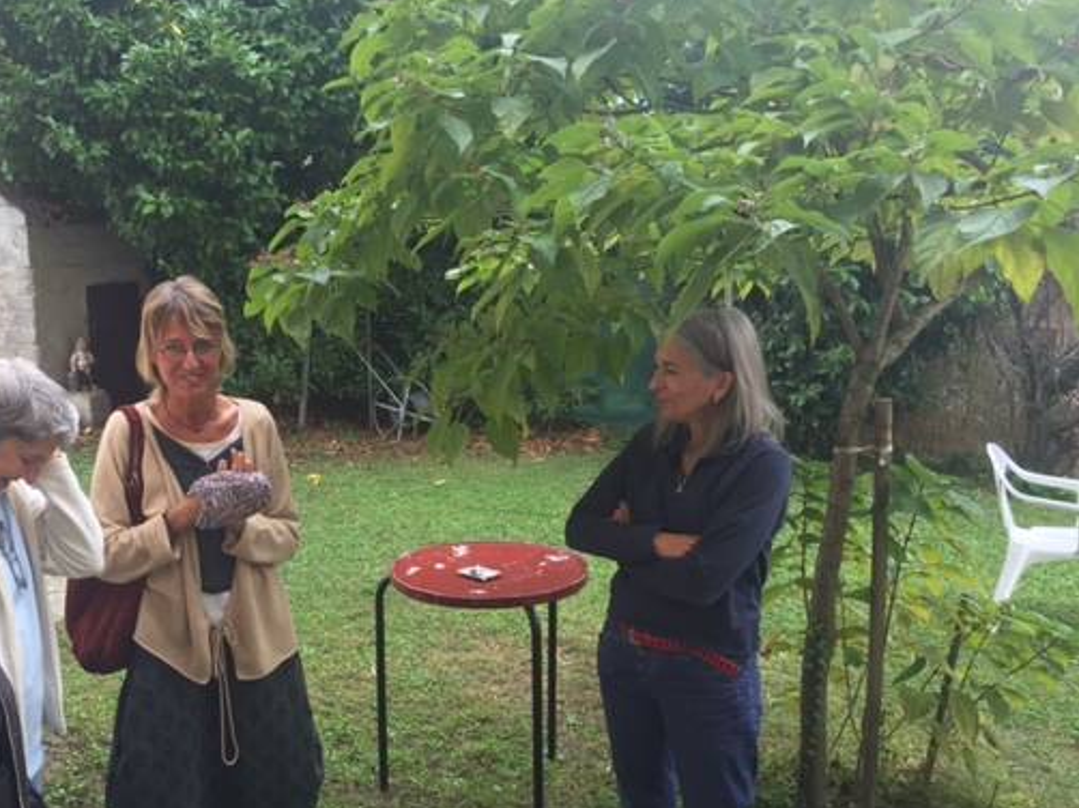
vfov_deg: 38.4
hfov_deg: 49.6
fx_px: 1153
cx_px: 393
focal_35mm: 37
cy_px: 509
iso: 40
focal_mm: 4.15
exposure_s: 1/100
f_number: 2.2
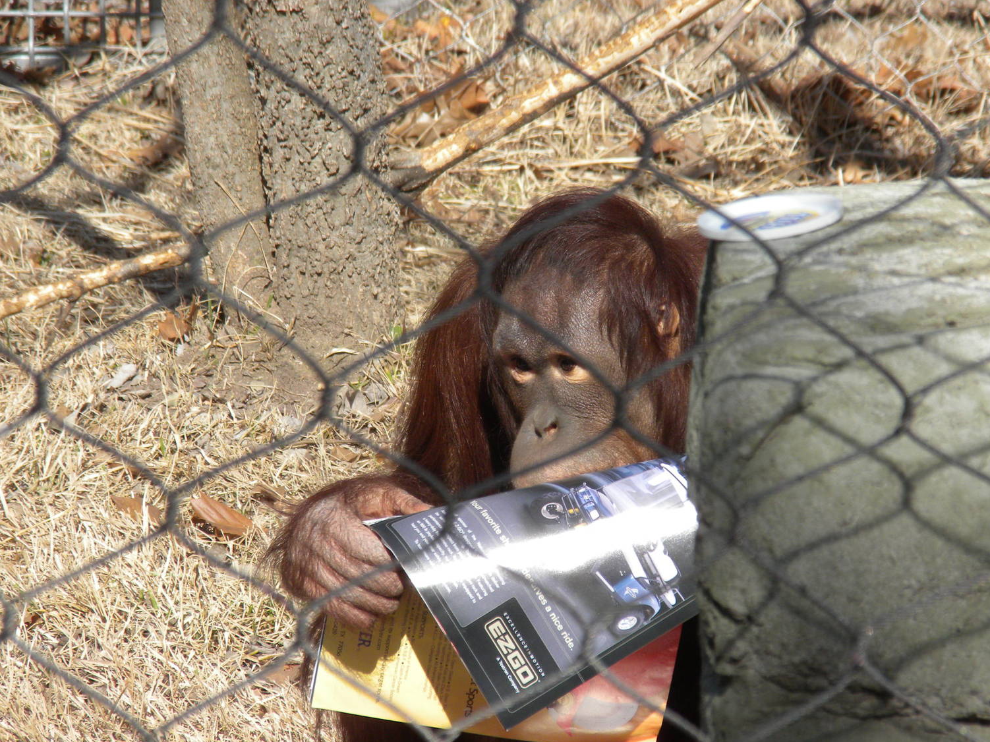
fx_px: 7921
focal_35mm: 277
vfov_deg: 5.4
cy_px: 381
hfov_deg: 7.2
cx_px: 506
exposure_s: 1/498
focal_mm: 46.2
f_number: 5.3
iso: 90
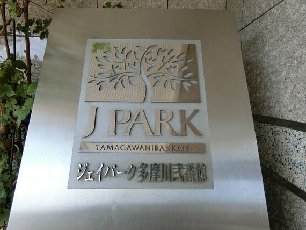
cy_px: 110
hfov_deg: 81.7
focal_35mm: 20
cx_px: 154
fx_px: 177
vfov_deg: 66.0
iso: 80
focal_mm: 4.06
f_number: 2.7
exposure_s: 1/200
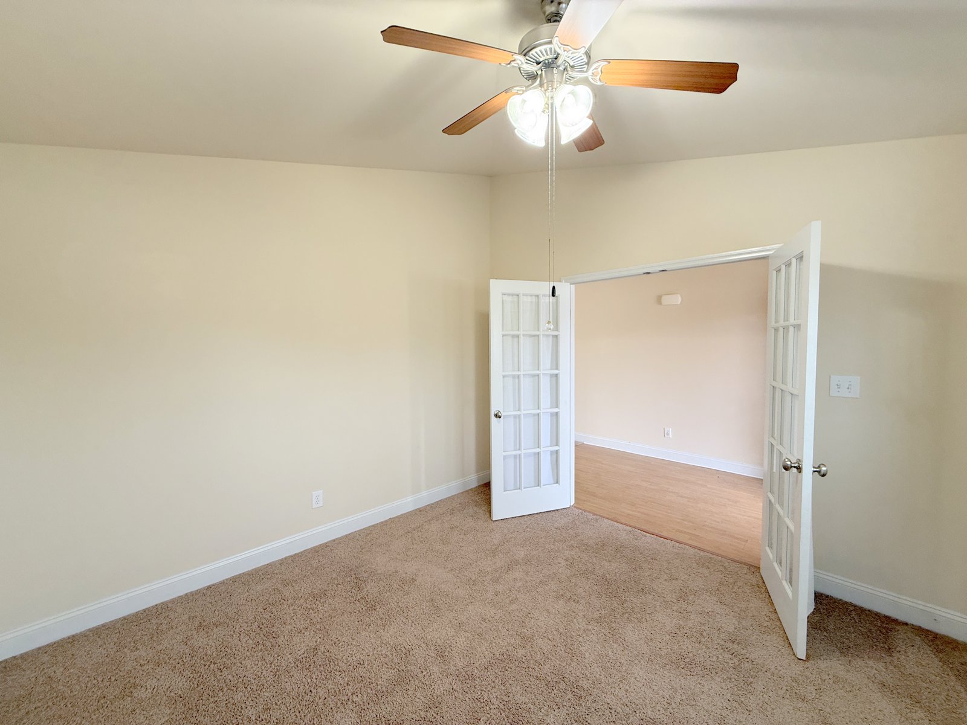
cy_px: 362
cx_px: 484
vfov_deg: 85.7
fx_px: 391
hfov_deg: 102.1
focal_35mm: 14
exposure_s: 1/60
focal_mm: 2.22
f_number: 2.2
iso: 200
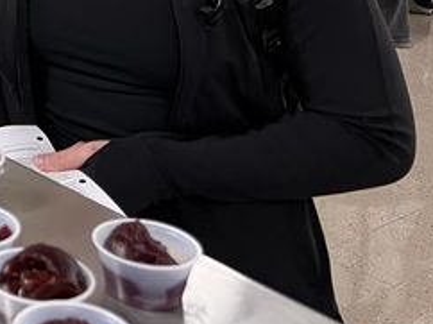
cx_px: -204
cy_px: -154
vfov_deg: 15.8
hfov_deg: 19.9
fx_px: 1075
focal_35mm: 86
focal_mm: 5.7
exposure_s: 1/60
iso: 125
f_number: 1.5
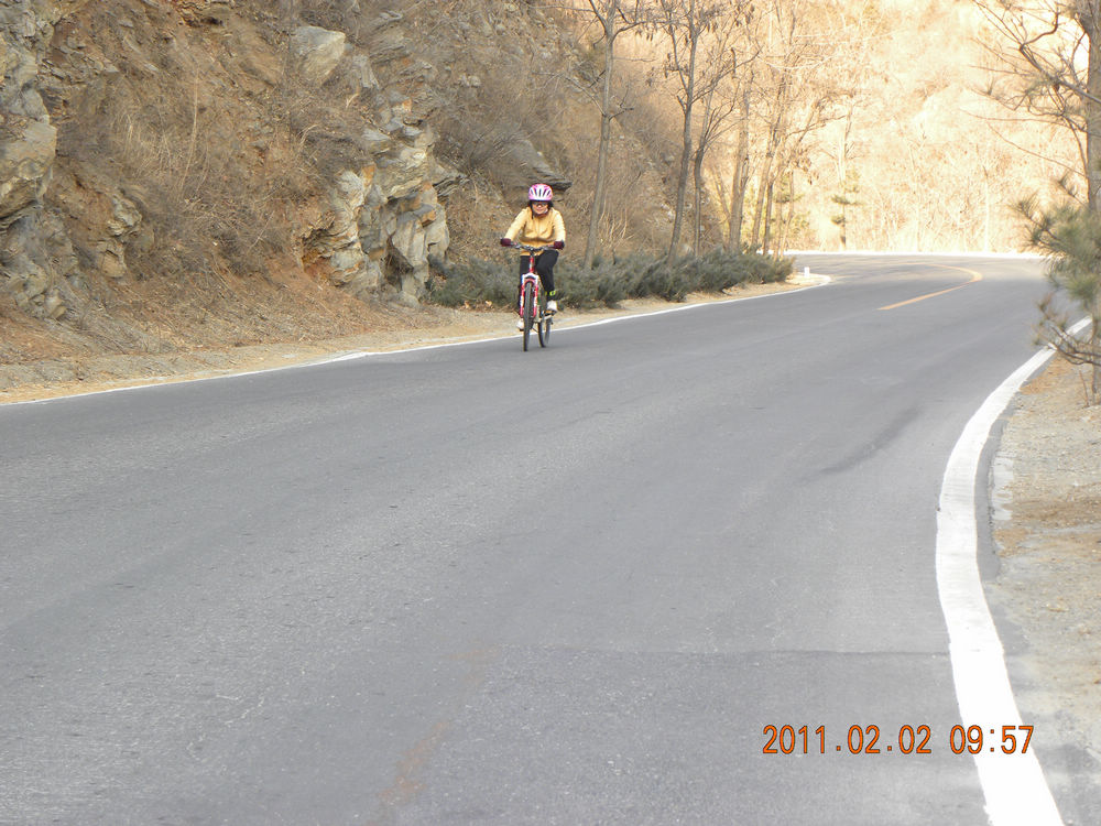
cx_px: 550
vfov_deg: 14.1
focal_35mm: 105
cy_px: 413
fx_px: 3340
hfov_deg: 18.7
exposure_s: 1/63.1
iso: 64
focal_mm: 18.8
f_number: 4
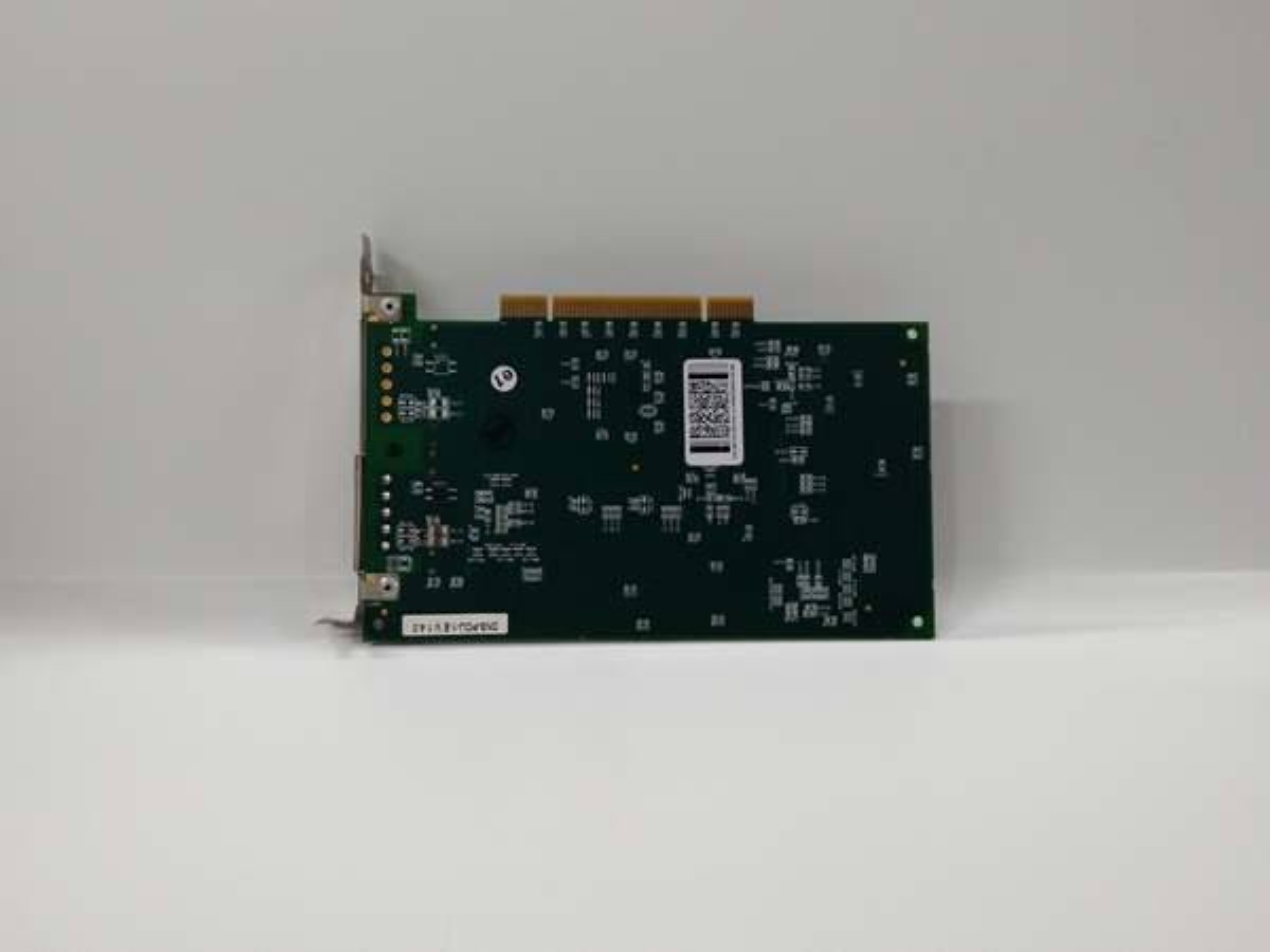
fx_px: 991
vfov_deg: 51.4
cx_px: 635
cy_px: 476
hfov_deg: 65.3
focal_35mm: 27
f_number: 2
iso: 231
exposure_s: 1/33
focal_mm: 3.79
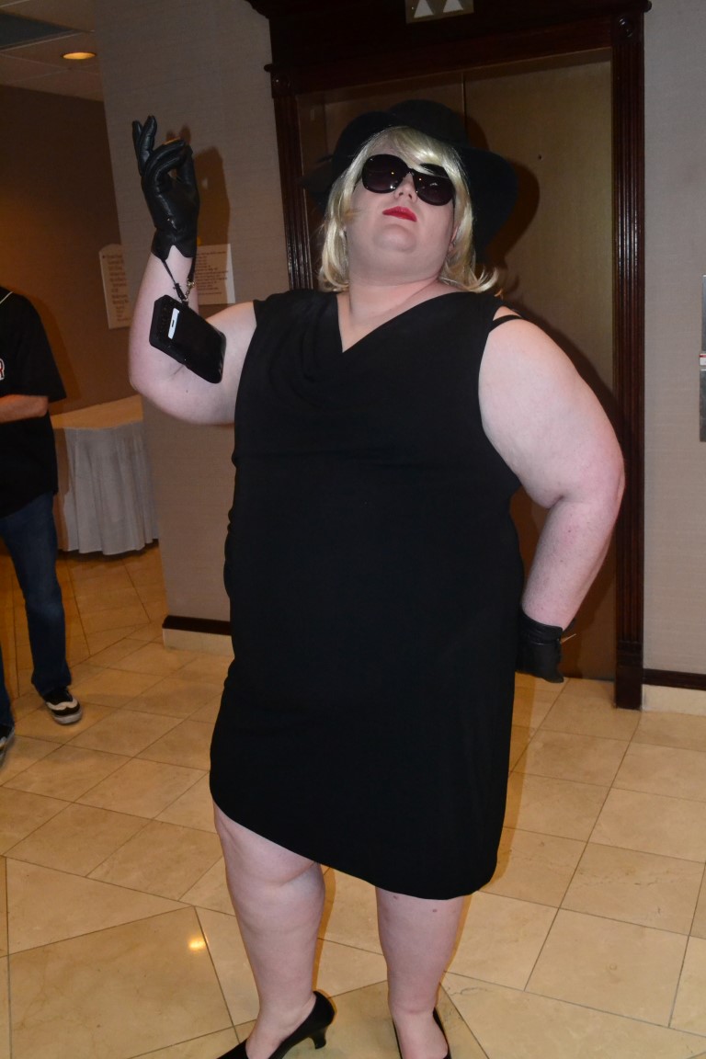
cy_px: 530
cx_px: 353
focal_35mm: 33
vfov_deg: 57.2
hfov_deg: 40.0
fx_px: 971
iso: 3200
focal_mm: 22
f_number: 7.1
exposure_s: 1/60
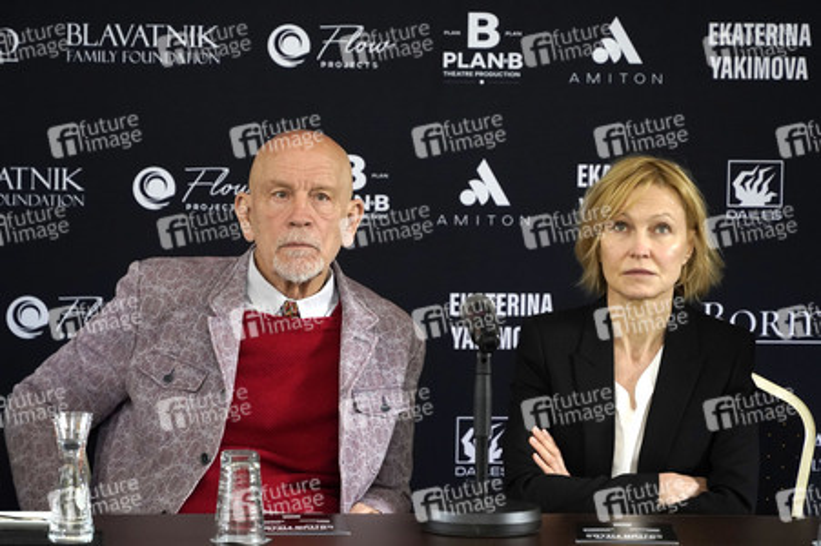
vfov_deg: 6.9
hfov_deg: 10.3
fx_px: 4558
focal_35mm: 200
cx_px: 410
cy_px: 273
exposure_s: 1/160
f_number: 5.6
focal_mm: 200
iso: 3200
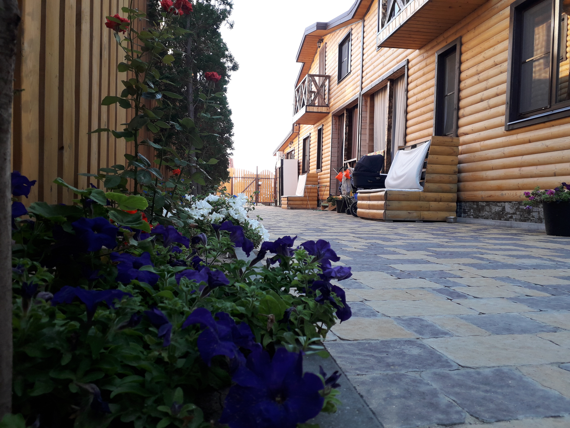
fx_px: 445
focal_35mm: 27
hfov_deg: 65.3
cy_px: 214
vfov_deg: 51.4
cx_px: 285
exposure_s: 1/118
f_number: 1.9
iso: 40
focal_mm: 3.6
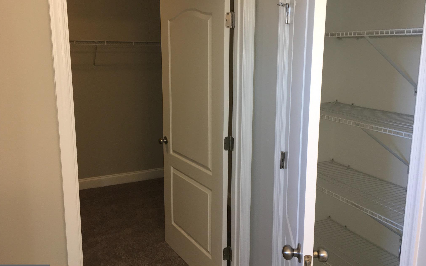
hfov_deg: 61.2
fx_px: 360
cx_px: 212
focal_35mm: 31
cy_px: 121
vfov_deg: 40.6
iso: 64
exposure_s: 1/30
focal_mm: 4.15
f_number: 2.2
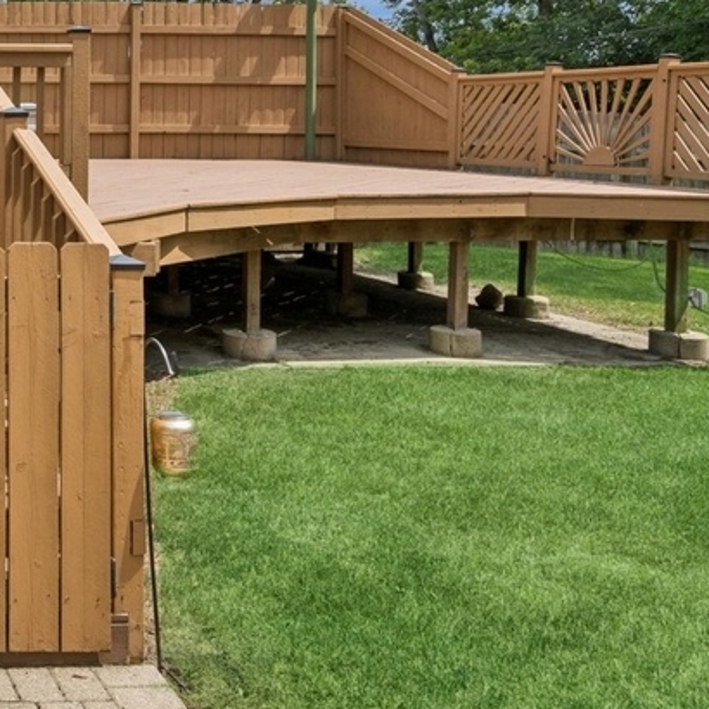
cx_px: -218
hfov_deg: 29.1
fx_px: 1089
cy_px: 154
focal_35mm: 47
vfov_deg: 35.1
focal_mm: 14
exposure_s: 1/400
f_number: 8
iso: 200
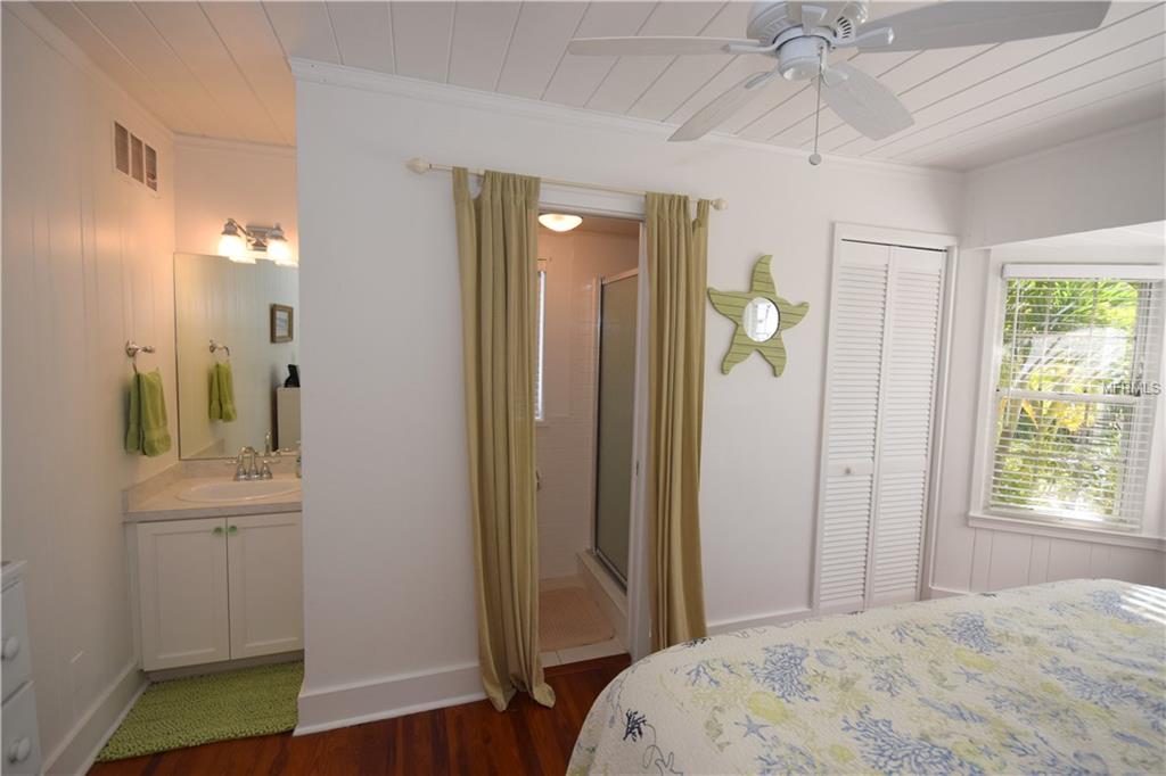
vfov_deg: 77.3
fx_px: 486
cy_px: 388
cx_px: 583
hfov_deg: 100.4
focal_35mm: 15
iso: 450
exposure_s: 1/125
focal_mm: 10
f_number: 5.6
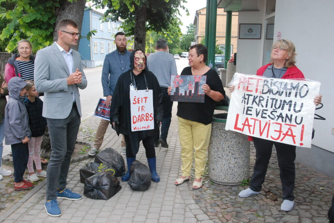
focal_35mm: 38
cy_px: 112
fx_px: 348
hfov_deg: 51.2
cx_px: 167
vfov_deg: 35.6
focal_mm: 25
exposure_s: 1/320
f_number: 9
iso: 1600
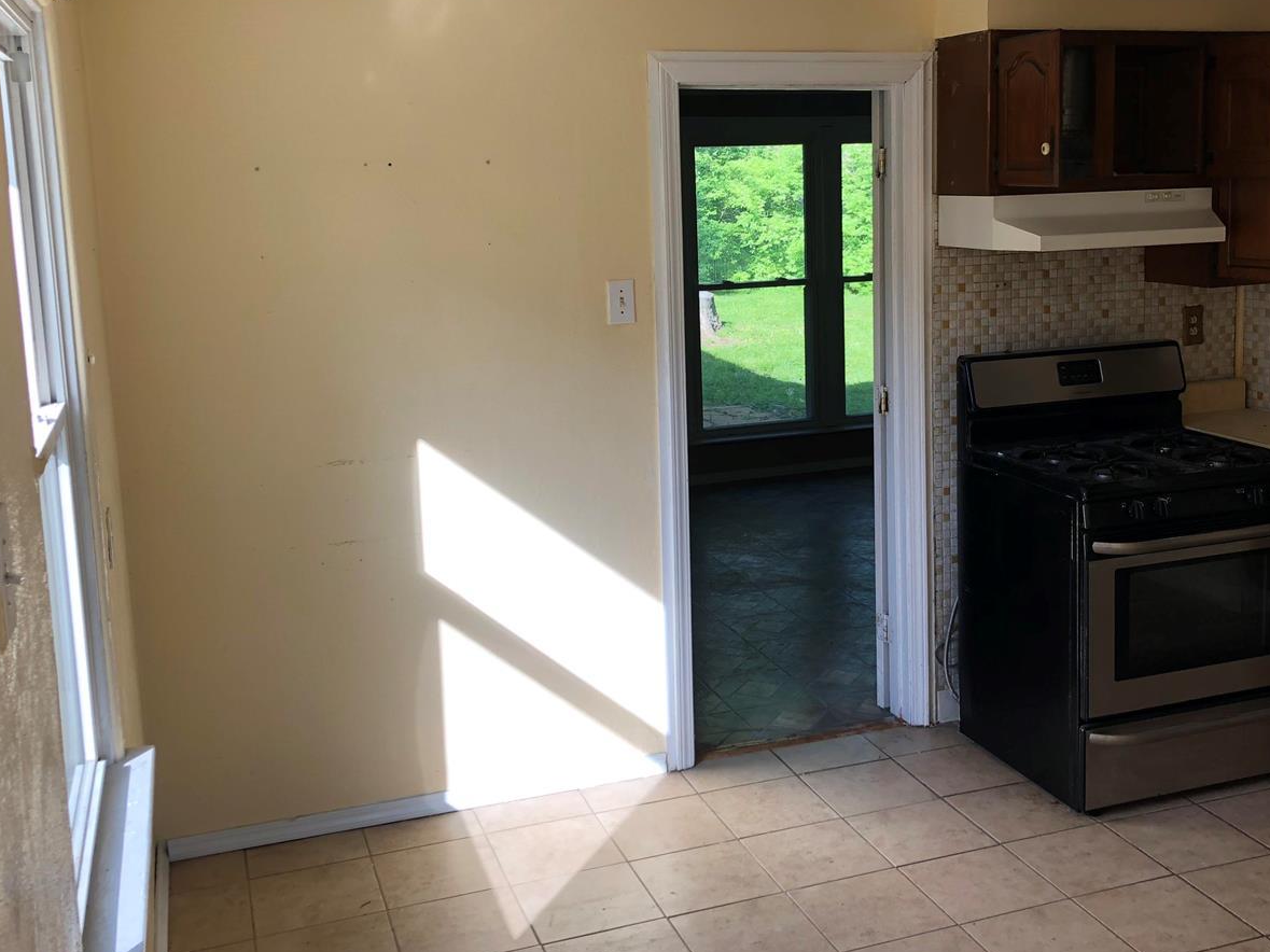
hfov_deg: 48.9
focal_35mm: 38
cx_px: 707
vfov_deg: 37.5
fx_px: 1394
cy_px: 373
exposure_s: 1/120
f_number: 1.8
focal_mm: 4
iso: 25
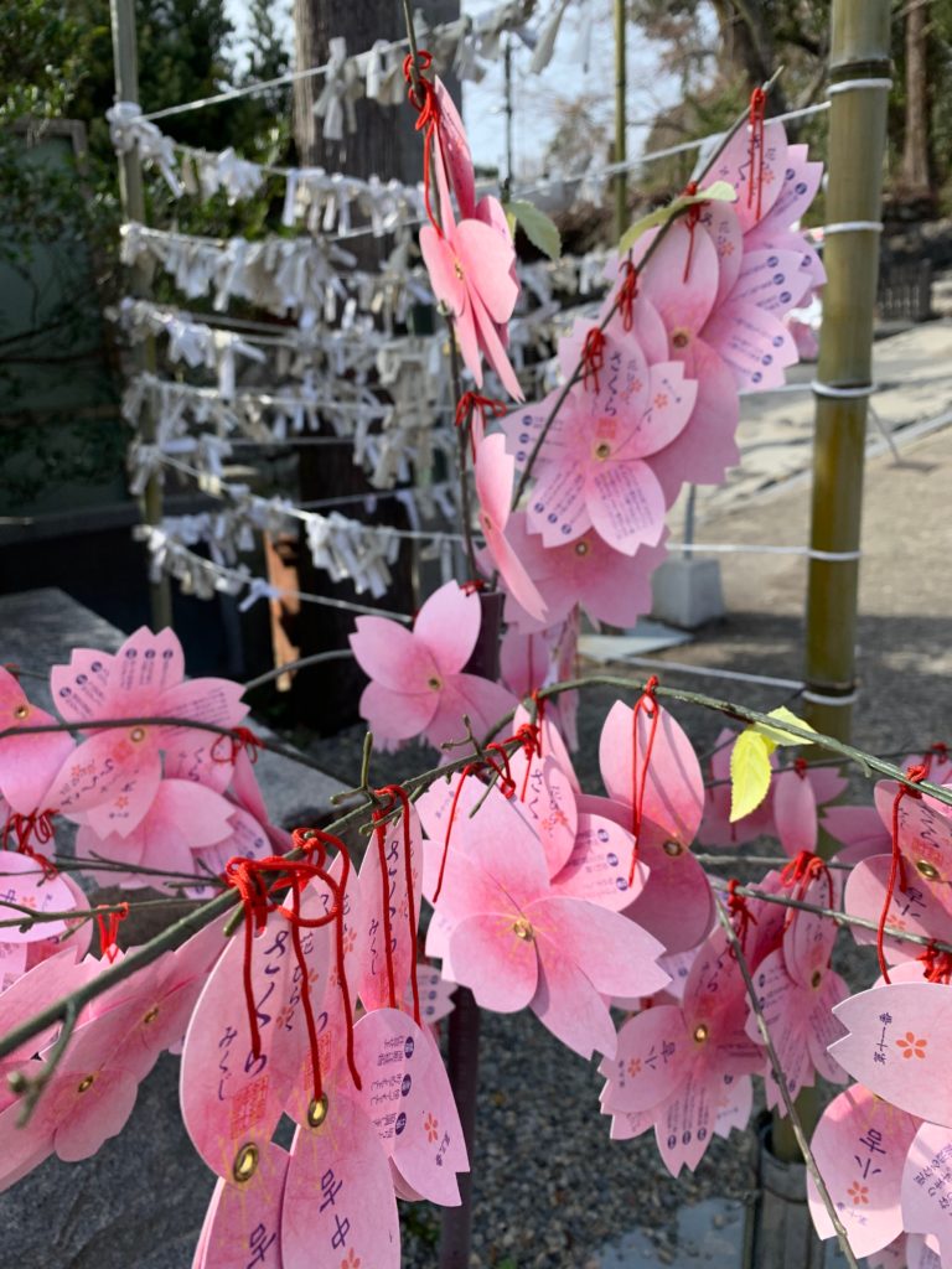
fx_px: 953
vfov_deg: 67.3
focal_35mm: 26
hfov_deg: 53.1
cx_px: 476
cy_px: 634
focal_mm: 4.25
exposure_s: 1/1065
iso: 25
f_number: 1.8
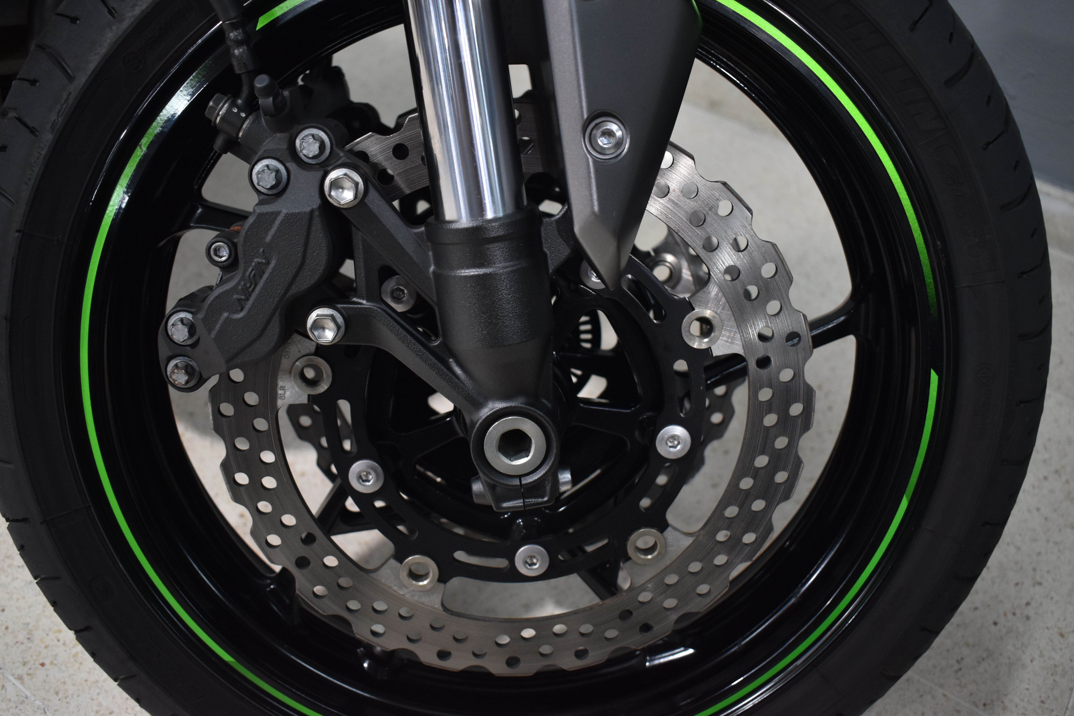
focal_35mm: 36
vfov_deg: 36.9
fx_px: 1074
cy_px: 358
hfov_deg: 53.1
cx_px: 537
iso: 800
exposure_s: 1/50
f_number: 3.8
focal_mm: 24
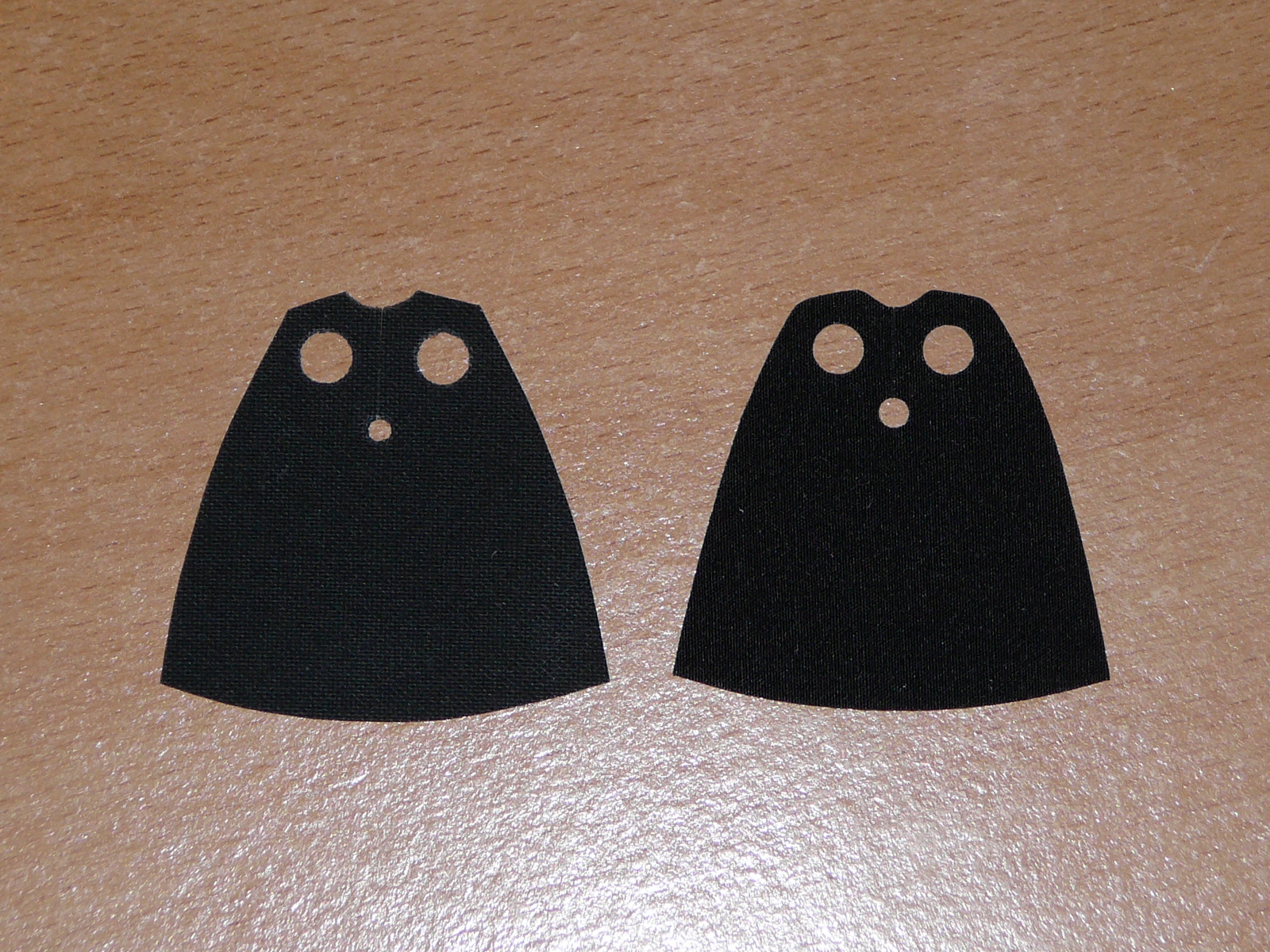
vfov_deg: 9.3
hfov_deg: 12.3
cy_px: 476
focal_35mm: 160
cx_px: 635
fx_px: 5870
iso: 80
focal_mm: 19
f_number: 3.9
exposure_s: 1/30
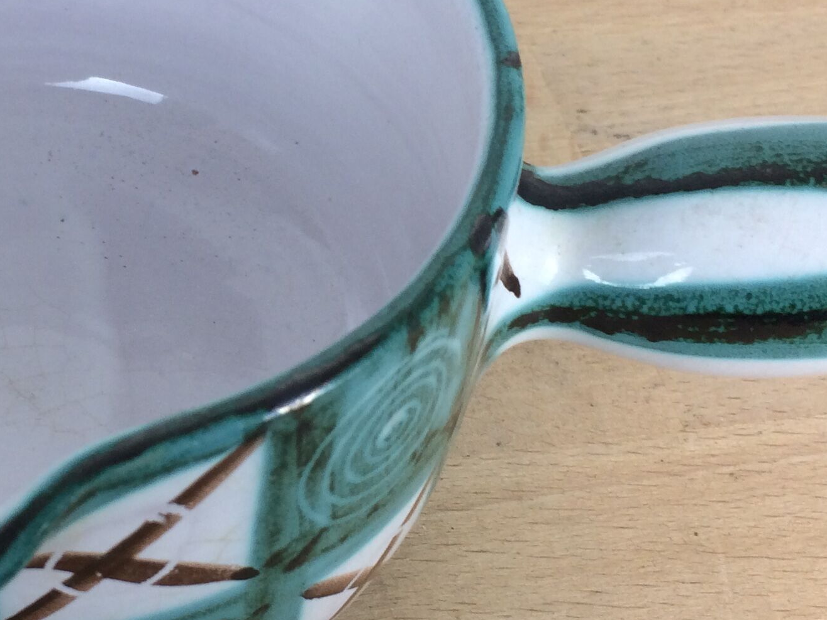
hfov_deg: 26.5
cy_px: 250
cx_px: 169
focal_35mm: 72
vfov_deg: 20.4
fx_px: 1720
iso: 50
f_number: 2.2
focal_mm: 4.15
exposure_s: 1/50
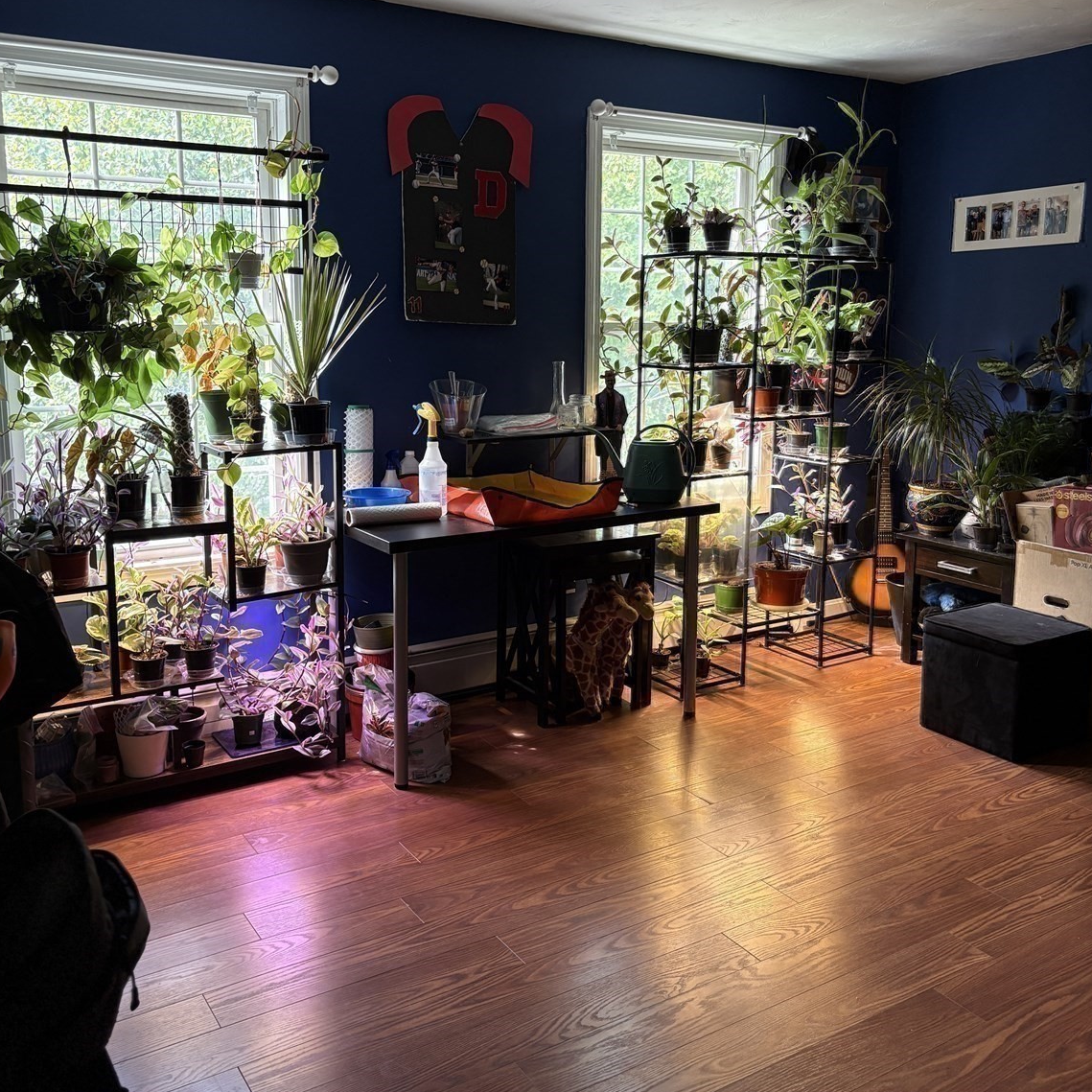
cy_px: 477
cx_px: 543
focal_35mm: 31
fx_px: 1106
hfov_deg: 52.5
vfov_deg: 52.4
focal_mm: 5.96
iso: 160
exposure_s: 1/60
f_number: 1.6
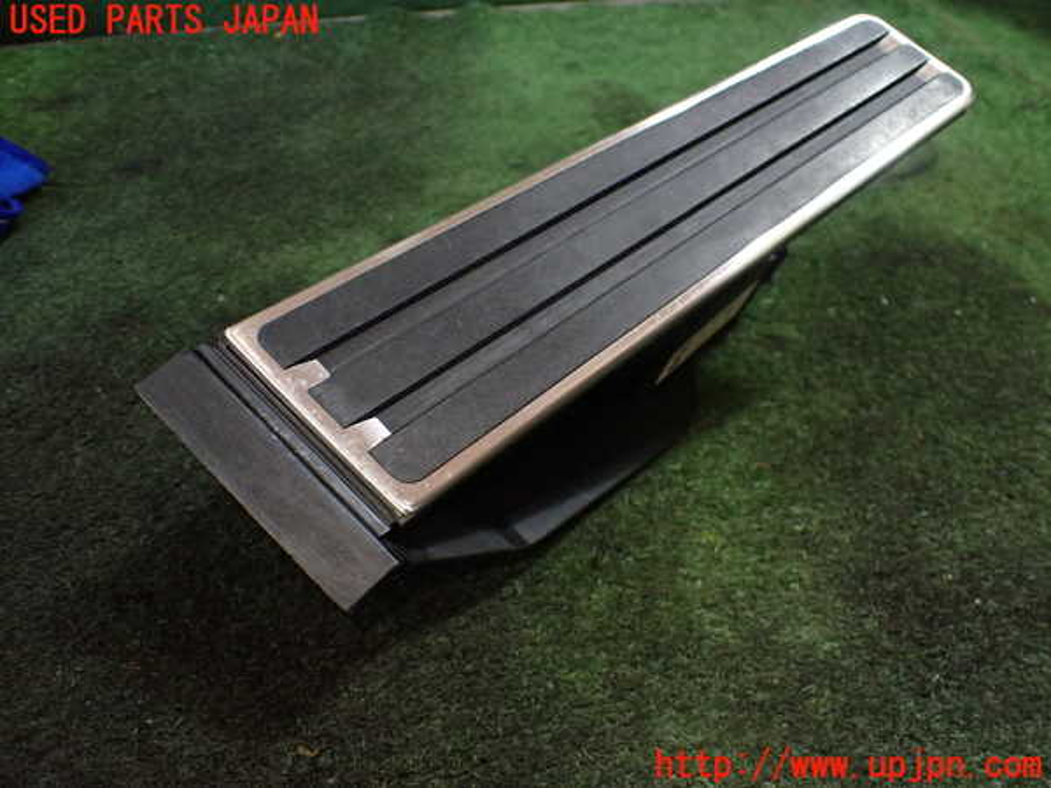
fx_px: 911
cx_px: 526
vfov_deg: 46.8
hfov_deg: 60.0
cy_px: 394
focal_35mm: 30
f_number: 2.3
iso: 500
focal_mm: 5.4
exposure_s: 1/125
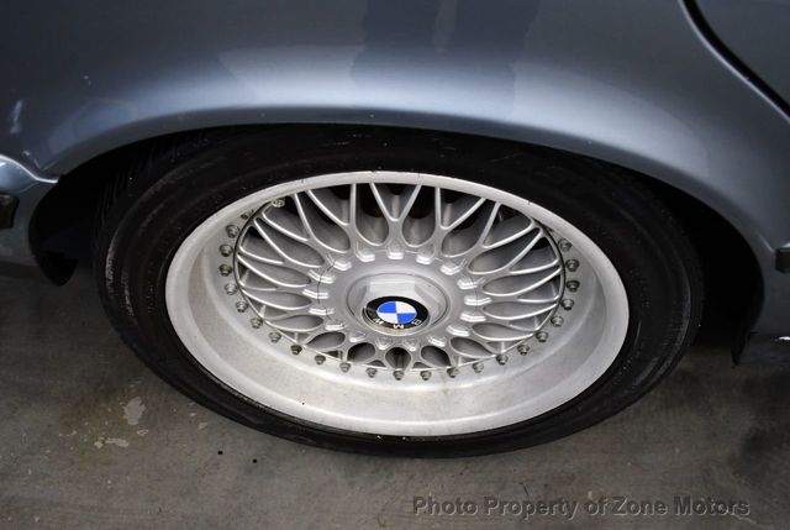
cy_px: 265
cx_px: 395
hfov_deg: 53.1
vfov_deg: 37.0
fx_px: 791
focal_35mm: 36
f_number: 3.5
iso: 1000
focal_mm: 18
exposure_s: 1/125
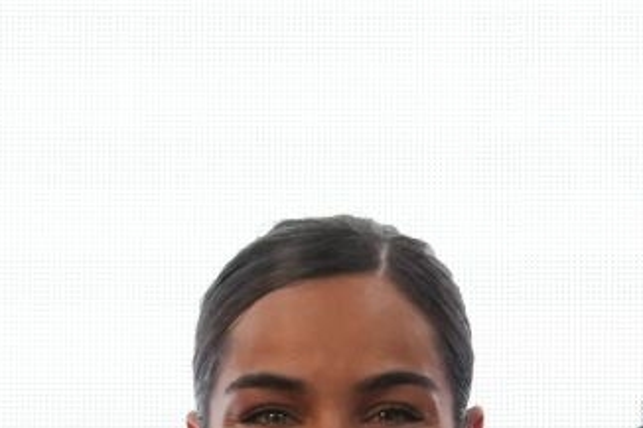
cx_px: 609
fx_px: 19904
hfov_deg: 1.9
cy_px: 773
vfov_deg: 1.2
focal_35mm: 1115
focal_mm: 135
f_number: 2.8
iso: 500
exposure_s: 1/250
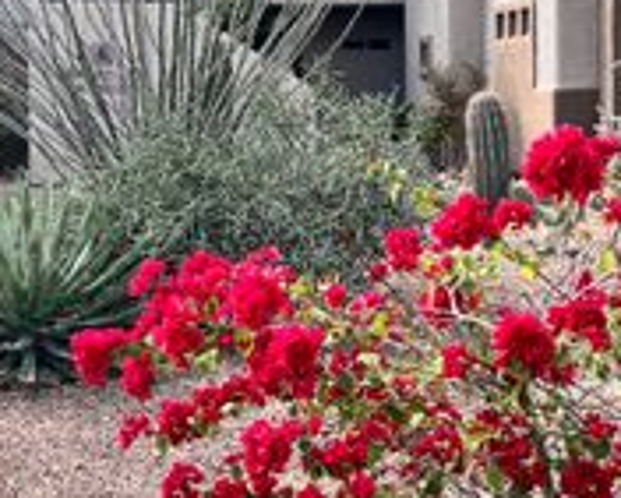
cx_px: 289
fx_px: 1324
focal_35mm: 72
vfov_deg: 21.0
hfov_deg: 26.4
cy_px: 101
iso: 50
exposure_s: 1/1553
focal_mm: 5.7
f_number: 1.5
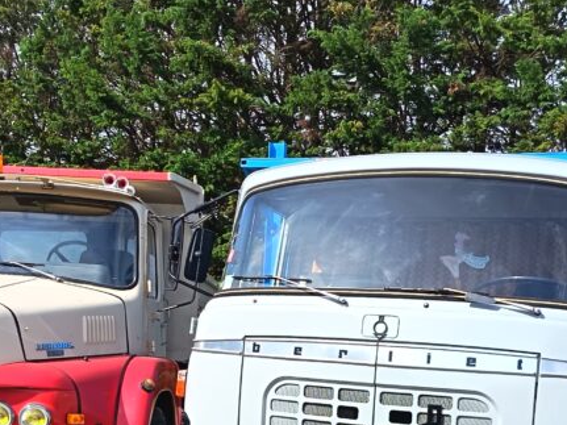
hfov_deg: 33.7
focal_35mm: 57
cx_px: 243
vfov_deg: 24.8
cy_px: 389
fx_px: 933
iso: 100
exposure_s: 1/321
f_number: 1.75
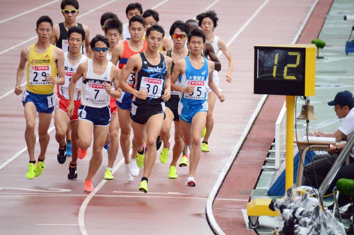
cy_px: 118
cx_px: 177
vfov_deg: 3.0
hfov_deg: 4.6
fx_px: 4415
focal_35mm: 450
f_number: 5.6
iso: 3200
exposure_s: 1/1250
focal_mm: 300
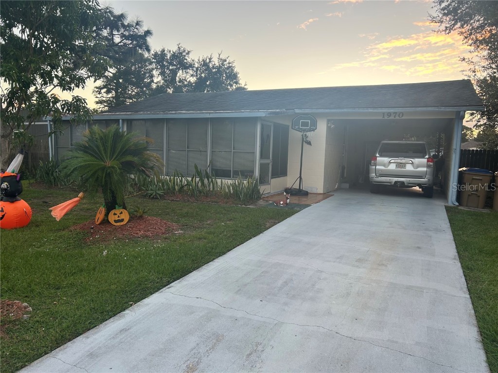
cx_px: 249
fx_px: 374
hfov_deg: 67.3
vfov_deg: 53.1
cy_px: 186
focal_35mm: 26
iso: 64
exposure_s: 1/162
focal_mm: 5.7
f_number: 1.5
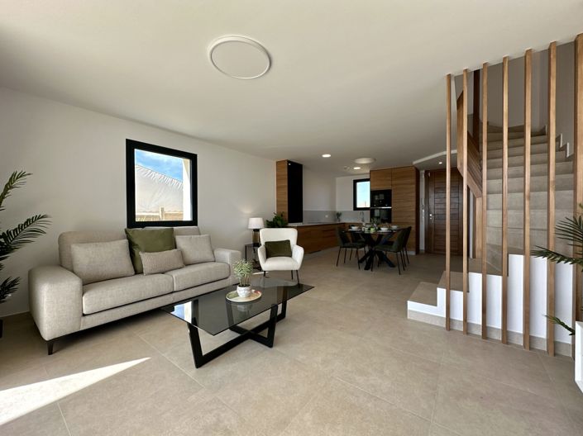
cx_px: 292
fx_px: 236
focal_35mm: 14
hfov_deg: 102.1
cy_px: 218
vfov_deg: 85.6
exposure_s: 1/226
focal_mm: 2.22
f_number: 2.2
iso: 40
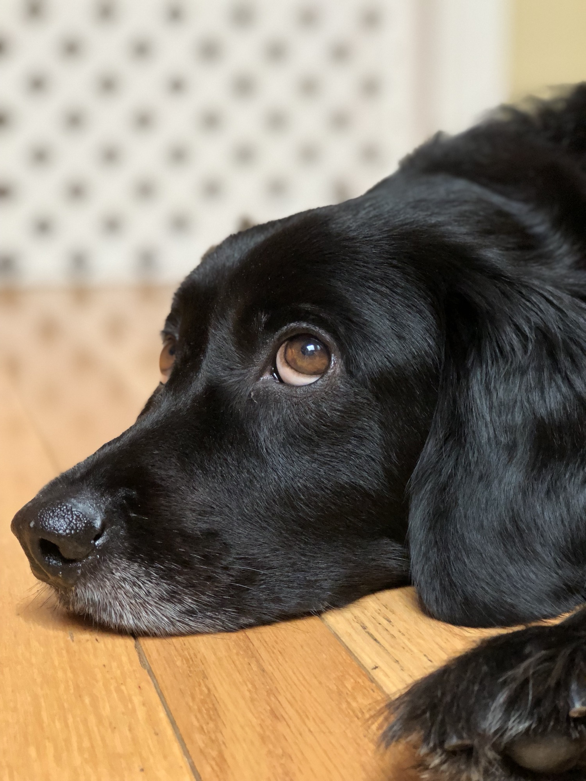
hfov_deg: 25.7
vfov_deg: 33.8
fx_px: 1287
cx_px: 293
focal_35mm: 57
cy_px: 390
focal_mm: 6.6
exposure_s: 1/30
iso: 500
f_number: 2.8
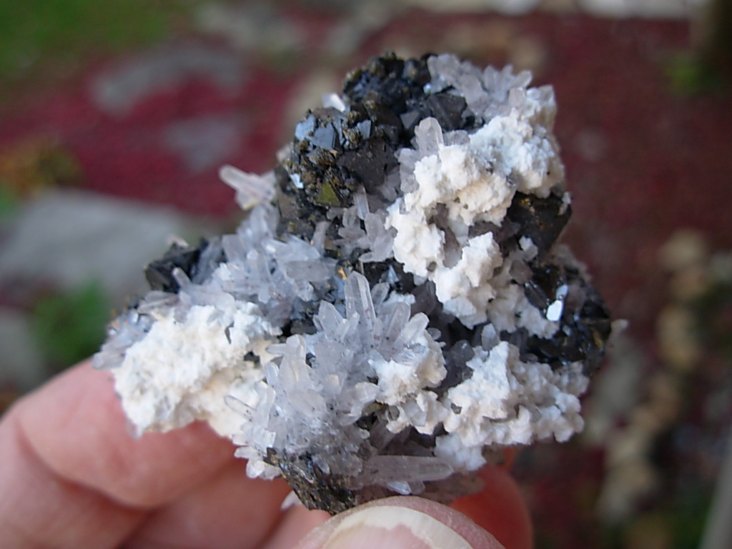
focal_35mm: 38
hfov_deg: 49.0
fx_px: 804
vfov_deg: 37.7
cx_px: 366
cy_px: 274
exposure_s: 1/41.5
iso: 50
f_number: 2.9
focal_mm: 6.3
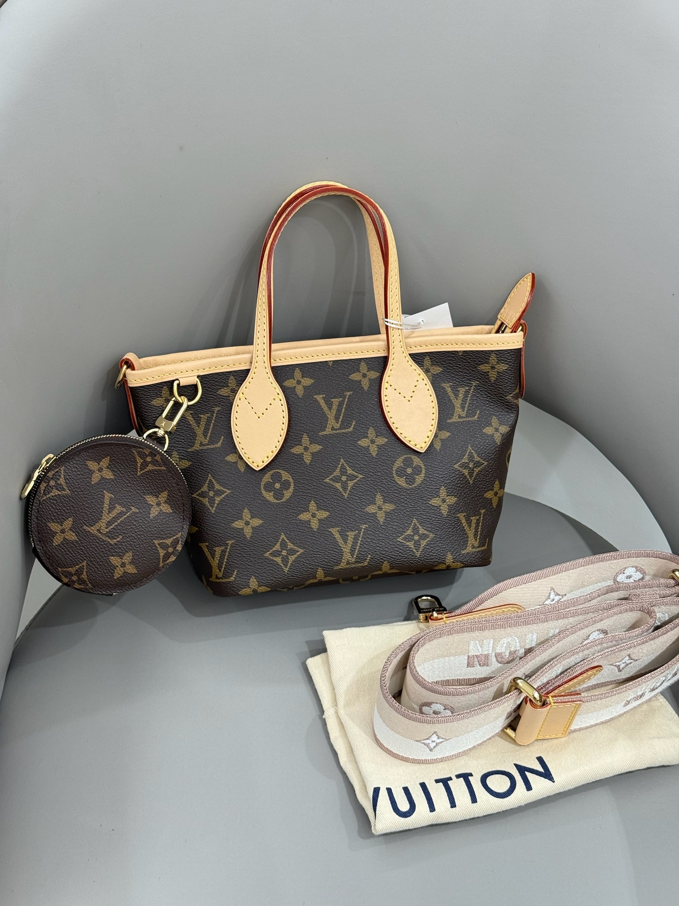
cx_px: 340
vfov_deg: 39.7
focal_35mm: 48
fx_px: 1255
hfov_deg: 30.3
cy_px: 453
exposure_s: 1/69
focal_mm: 6.76
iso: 100
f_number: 1.78
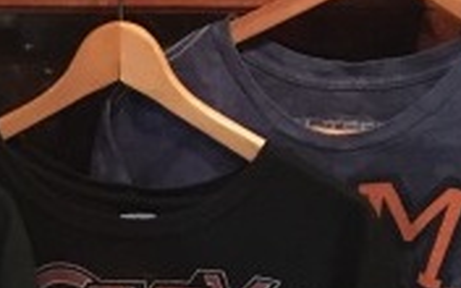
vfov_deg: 10.5
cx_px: 9
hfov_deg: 16.8
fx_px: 1533
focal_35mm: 122
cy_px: 361
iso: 320
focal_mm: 4.15
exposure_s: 1/15
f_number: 2.2
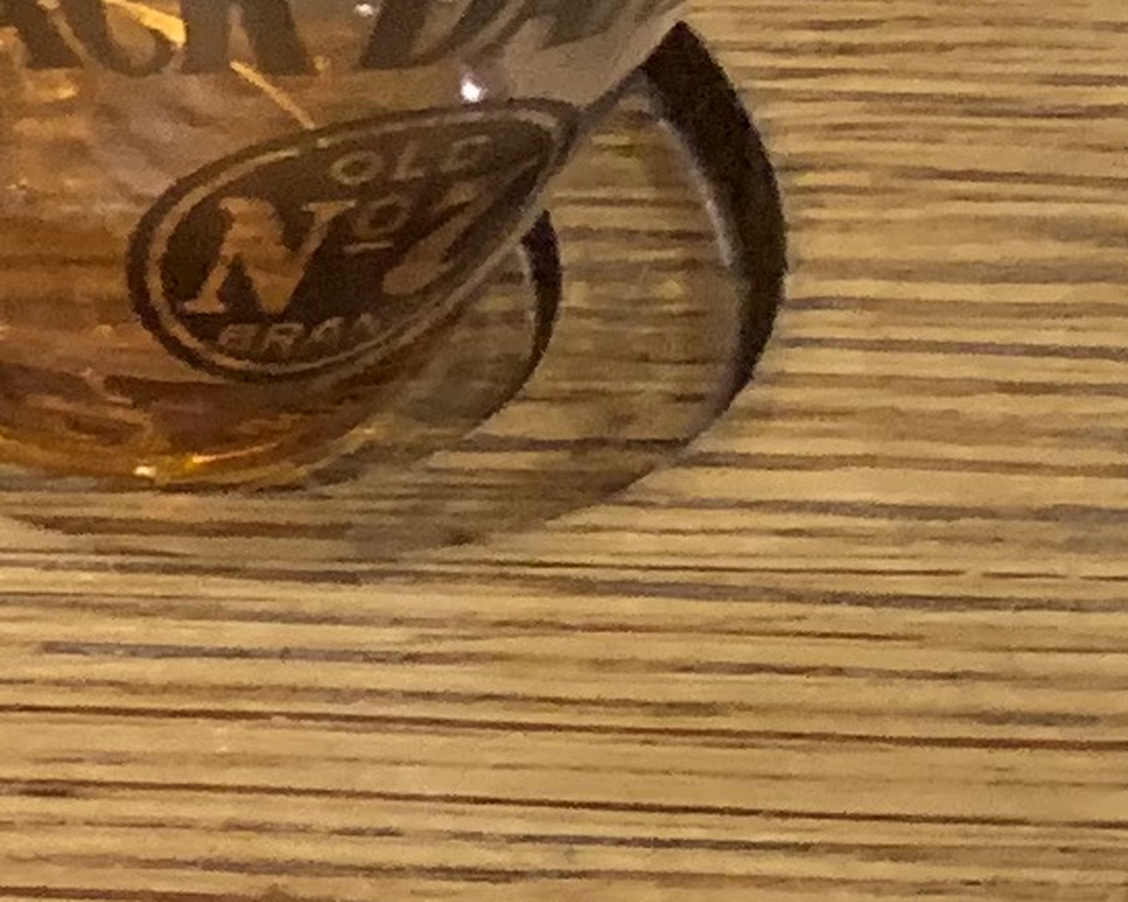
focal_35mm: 188
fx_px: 6275
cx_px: -2293
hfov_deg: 8.5
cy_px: 701
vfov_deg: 8.2
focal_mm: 4.25
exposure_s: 1/30
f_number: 1.8
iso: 500
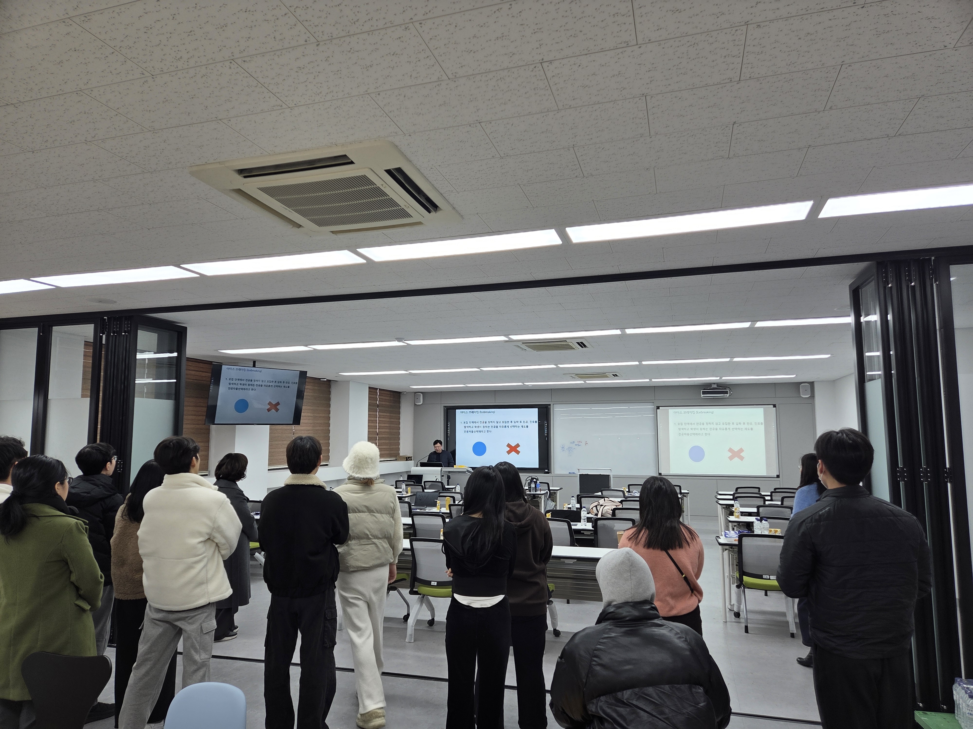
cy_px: 364
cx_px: 486
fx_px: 646
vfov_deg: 58.9
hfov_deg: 73.9
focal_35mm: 23
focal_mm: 5.4
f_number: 1.8
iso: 32
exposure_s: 1/120
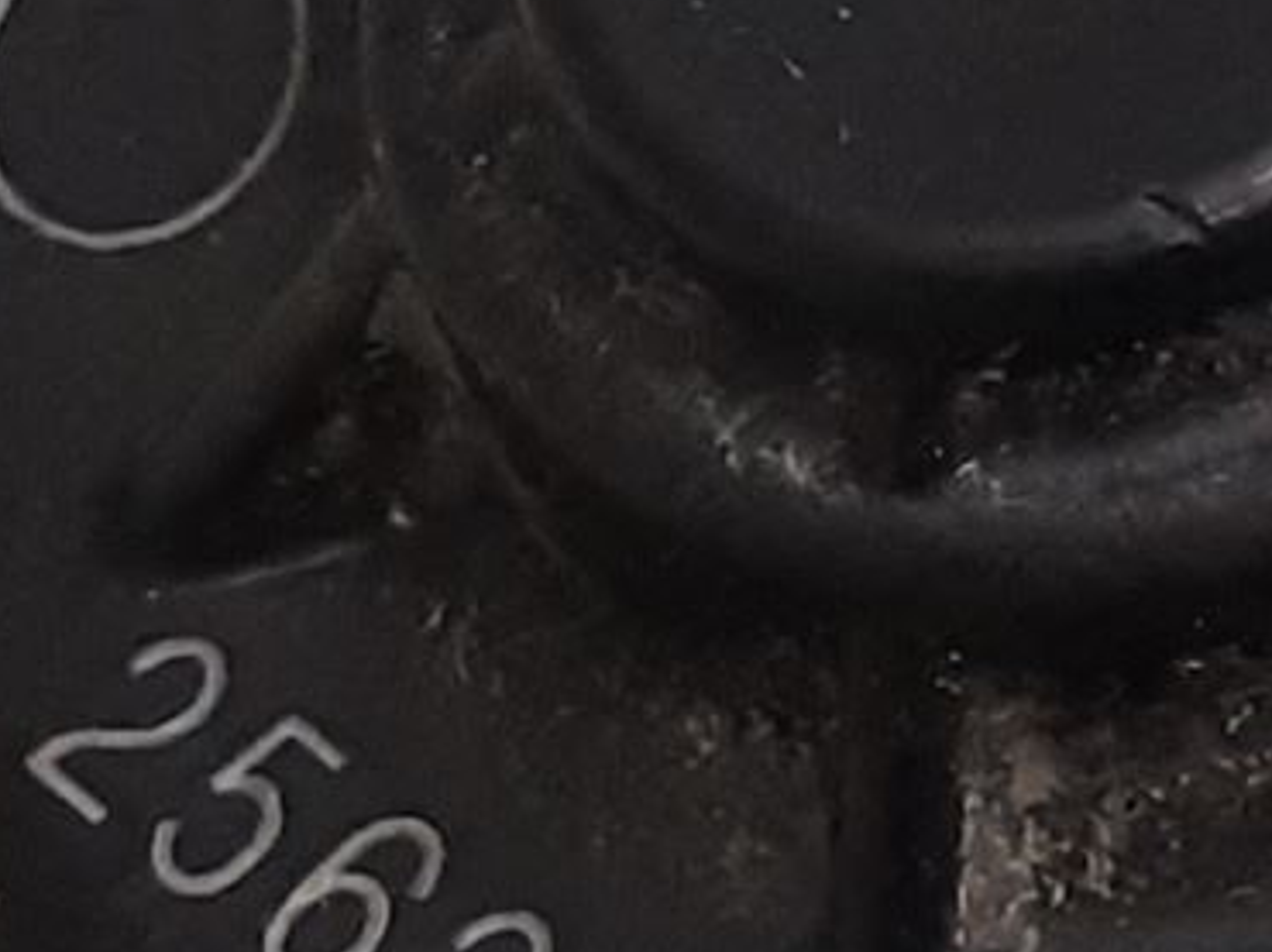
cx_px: 780
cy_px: 825
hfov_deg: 13.7
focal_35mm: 144
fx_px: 5288
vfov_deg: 10.2
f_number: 1.7
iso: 200
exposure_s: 1/50
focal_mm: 3.93
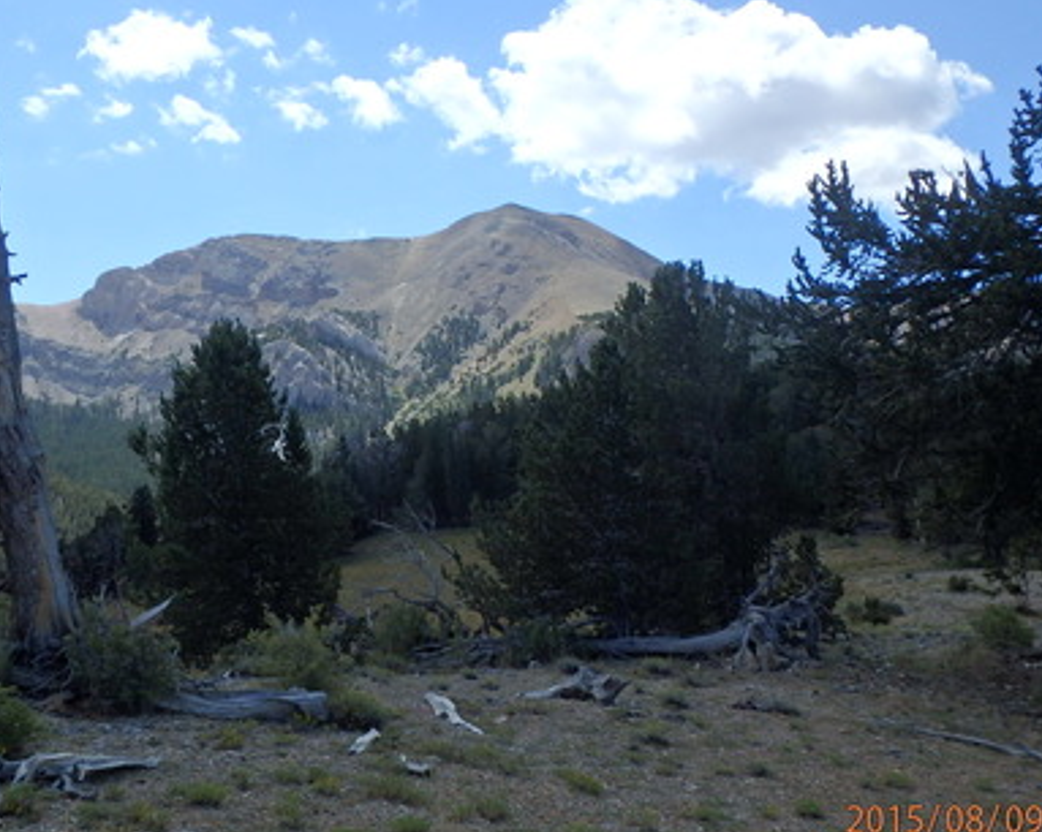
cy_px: 417
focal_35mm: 37
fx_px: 1140
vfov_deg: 40.1
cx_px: 446
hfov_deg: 49.0
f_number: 4.6
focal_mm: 5.2
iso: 125
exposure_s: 1/1000
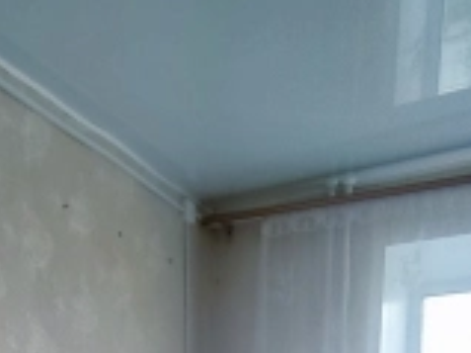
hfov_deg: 31.1
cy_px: 656
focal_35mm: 59
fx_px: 802
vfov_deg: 18.6
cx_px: 41
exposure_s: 1/50
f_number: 2.2
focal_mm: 1.6
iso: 214
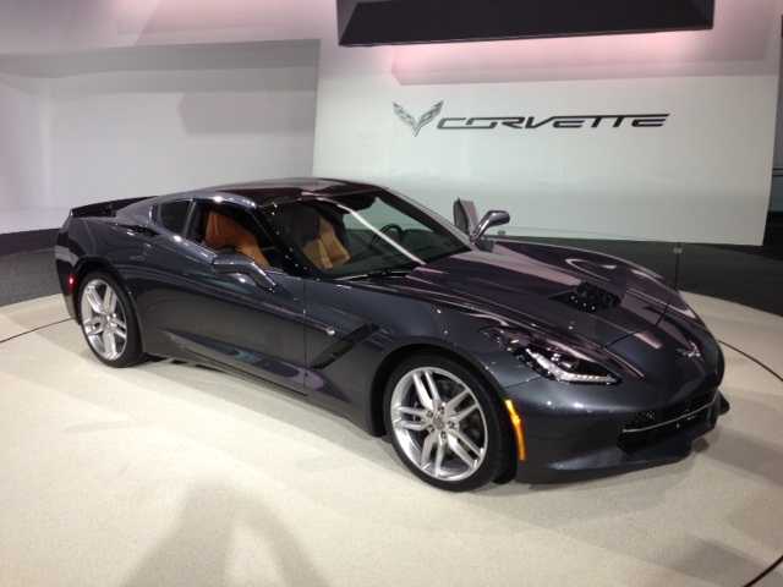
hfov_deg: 55.4
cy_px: 294
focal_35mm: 33
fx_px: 746
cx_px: 392
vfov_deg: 42.9
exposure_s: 1/60
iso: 50
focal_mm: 4.13
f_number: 2.4
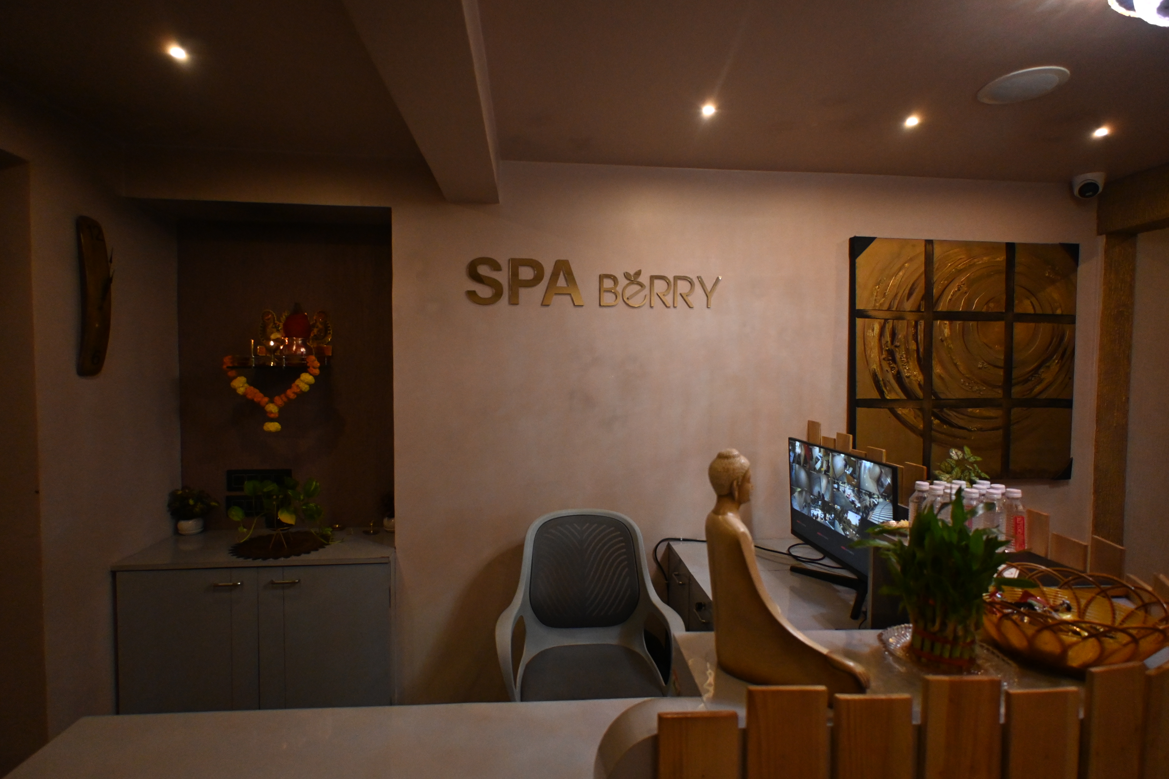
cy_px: 390
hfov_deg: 90.0
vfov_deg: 67.4
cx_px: 584
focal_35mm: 18
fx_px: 584
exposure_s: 1/125
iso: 3200
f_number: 3.5
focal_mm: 12
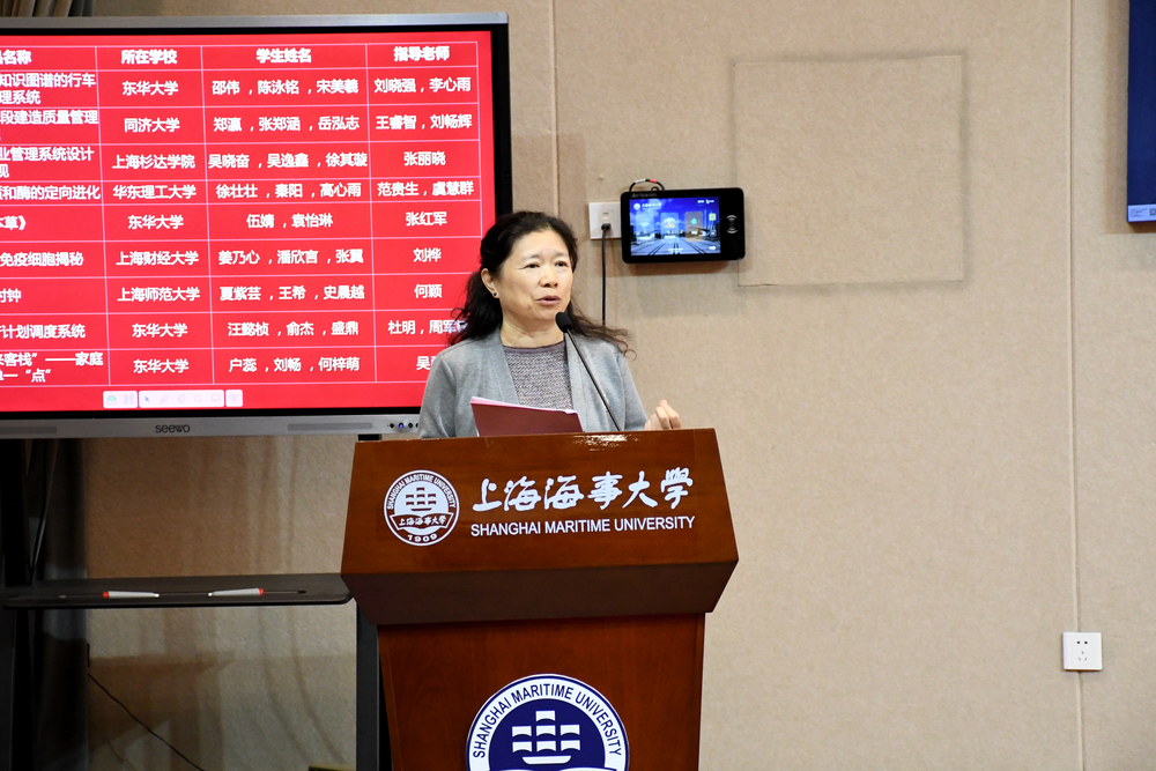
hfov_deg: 18.3
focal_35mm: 112
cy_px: 386
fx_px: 3597
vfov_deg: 12.2
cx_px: 578
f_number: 5
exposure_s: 1/125
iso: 3600
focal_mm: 75
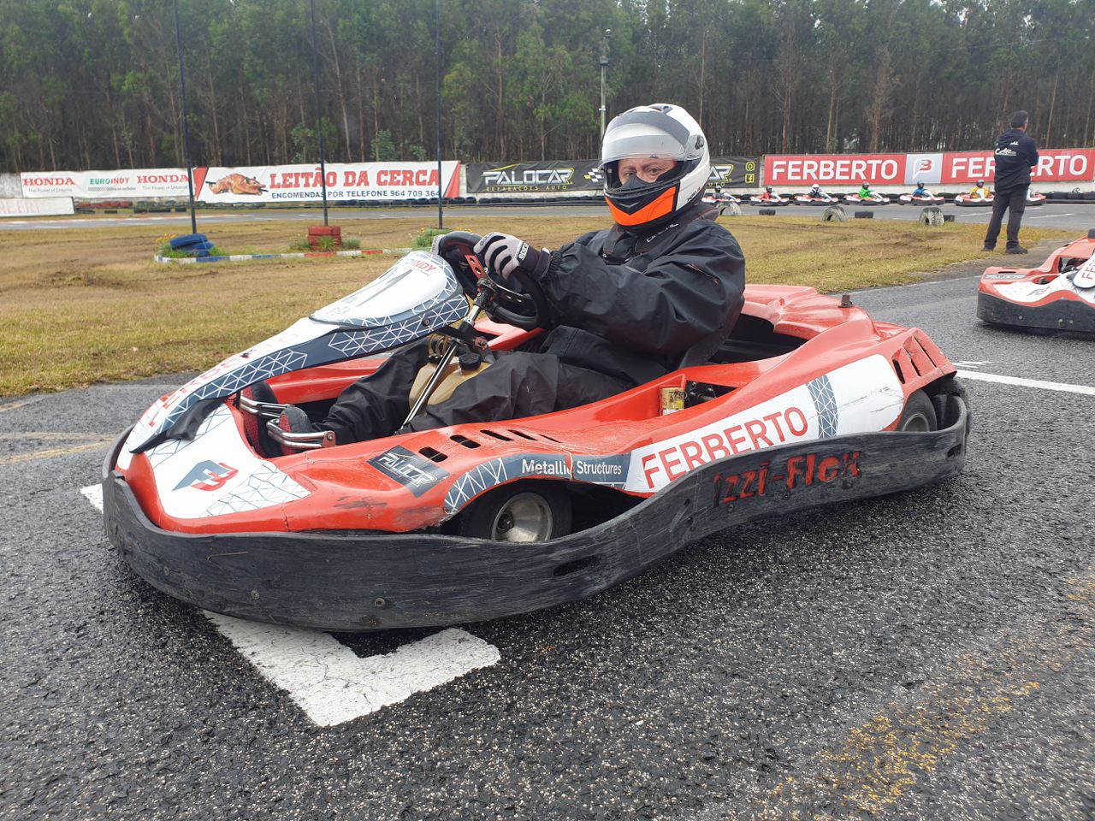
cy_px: 410
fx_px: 822
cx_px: 548
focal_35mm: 26
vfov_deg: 53.1
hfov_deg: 67.3
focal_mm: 4.3
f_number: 2.4
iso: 50
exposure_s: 1/434
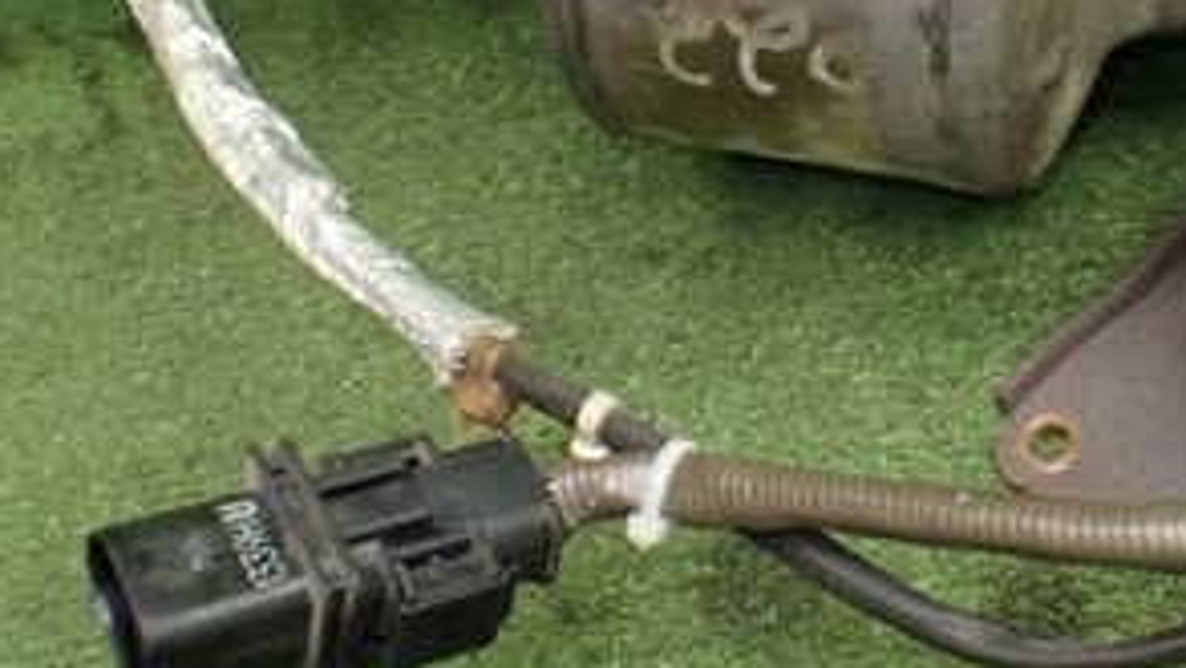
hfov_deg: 31.0
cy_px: 186
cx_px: 870
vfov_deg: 17.9
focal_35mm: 67
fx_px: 2108
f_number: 2.3
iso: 800
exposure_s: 1/125
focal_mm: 5.4
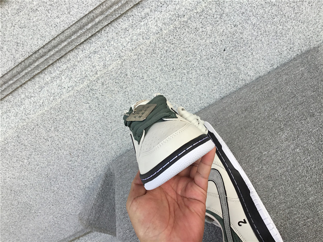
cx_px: 162
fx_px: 289
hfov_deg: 58.4
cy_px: 121
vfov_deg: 45.4
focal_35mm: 31
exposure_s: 1/369
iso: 25
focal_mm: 3.3
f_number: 2.4
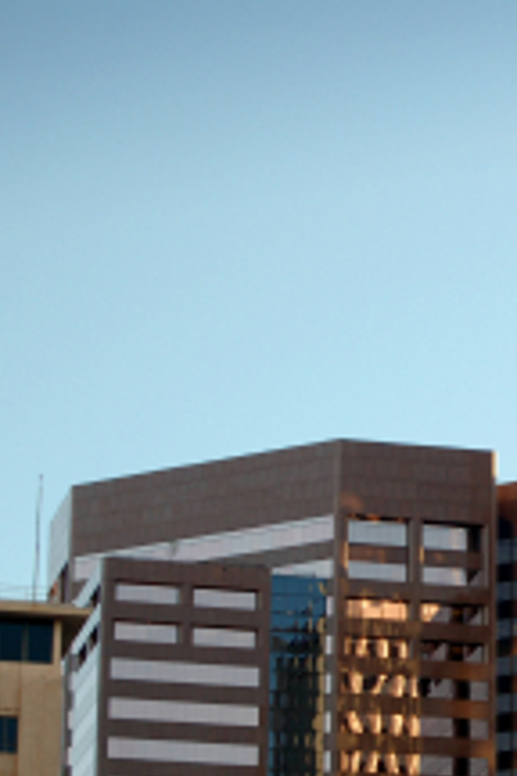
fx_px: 3489
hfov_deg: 8.4
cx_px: 558
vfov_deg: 12.7
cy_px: 499
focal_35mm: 162
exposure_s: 1/320
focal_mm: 55
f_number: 5.6
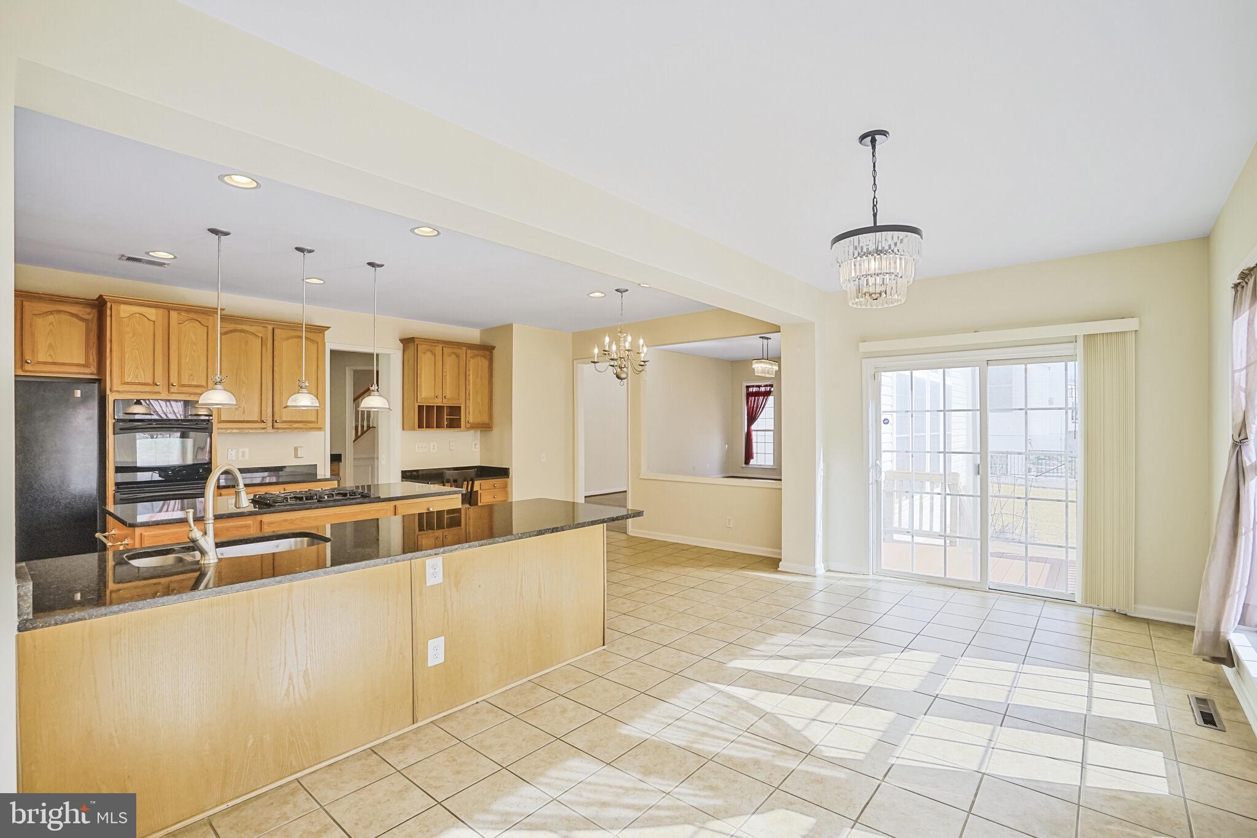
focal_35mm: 16
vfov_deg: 73.7
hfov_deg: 96.7
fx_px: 559
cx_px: 628
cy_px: 419
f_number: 8
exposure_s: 1/60
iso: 640
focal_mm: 16
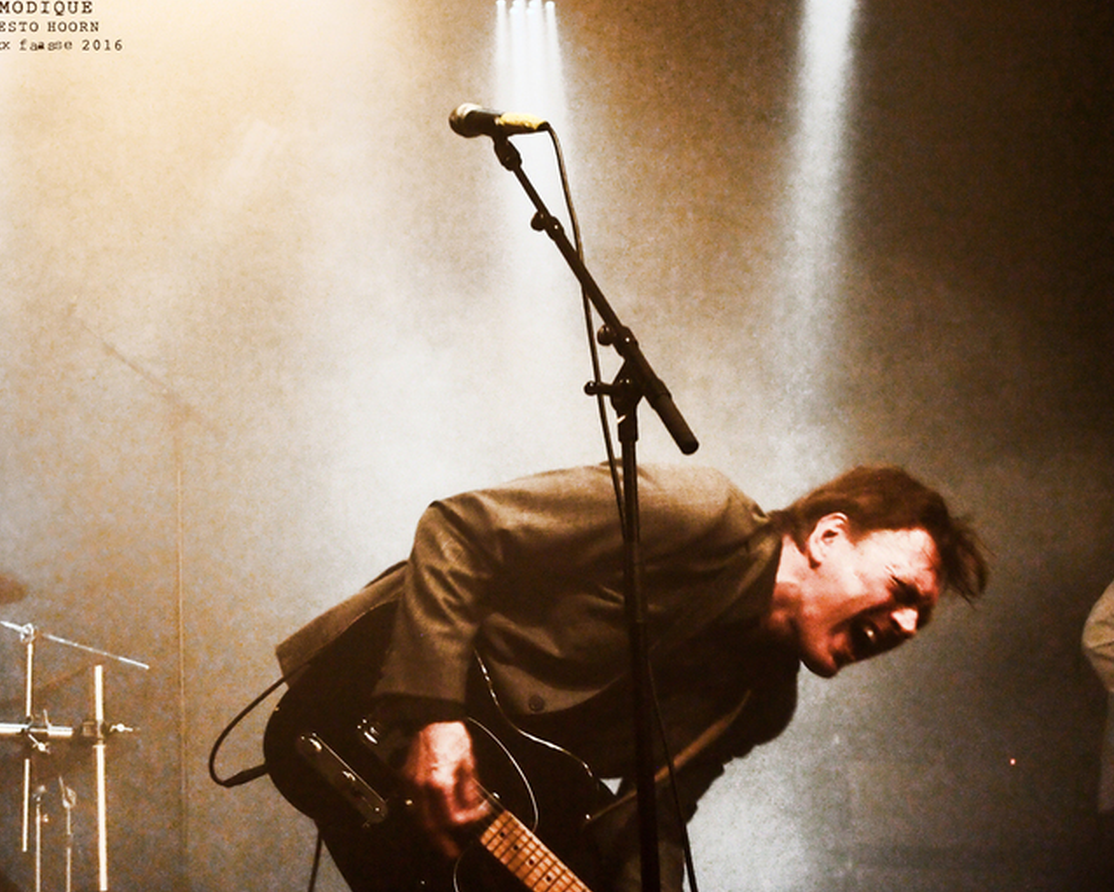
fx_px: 2441
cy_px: 435
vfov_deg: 20.7
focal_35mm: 74
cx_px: 479
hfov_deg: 25.7
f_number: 5.4
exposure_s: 1/30
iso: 1600
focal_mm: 33
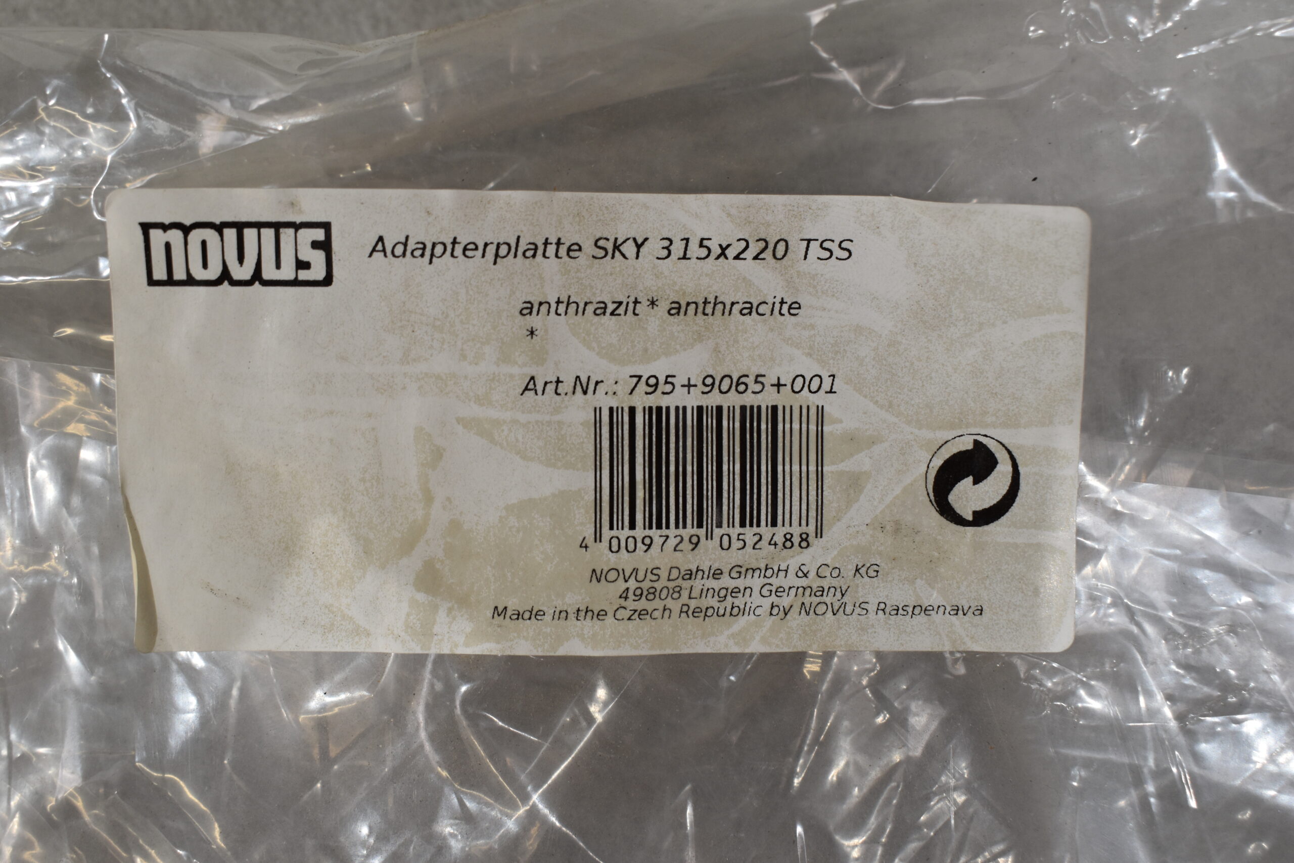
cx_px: 647
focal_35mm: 42
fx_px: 1510
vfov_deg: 31.9
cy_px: 432
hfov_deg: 46.4
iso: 320
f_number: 8
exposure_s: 1/60
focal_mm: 28
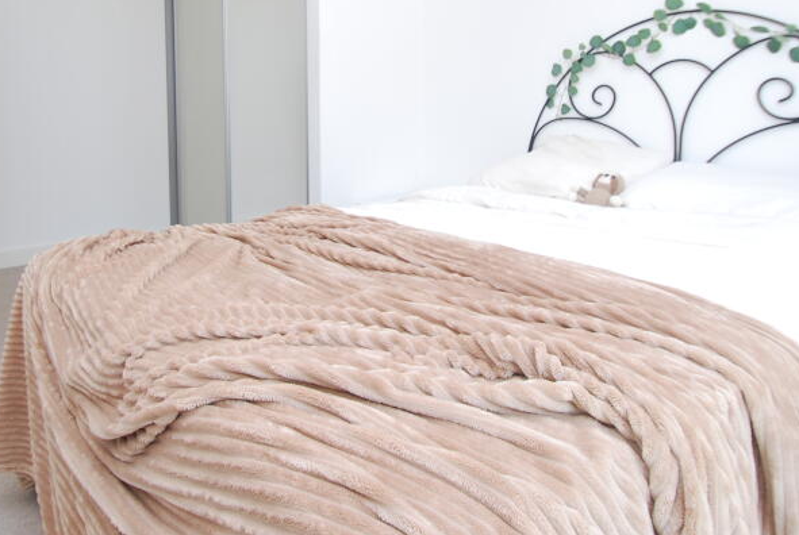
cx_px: 350
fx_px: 578
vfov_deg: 47.6
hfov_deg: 69.0
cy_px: 125
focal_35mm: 26
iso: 200
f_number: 4
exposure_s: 1/60
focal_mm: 10
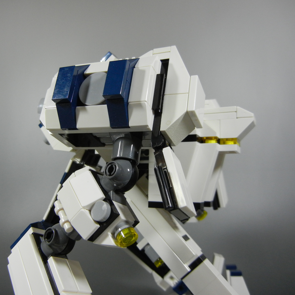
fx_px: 347
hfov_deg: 45.7
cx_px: 115
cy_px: 148
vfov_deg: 46.0
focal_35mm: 36
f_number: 3.5
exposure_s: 1/90.3
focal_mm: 5.4
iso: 400
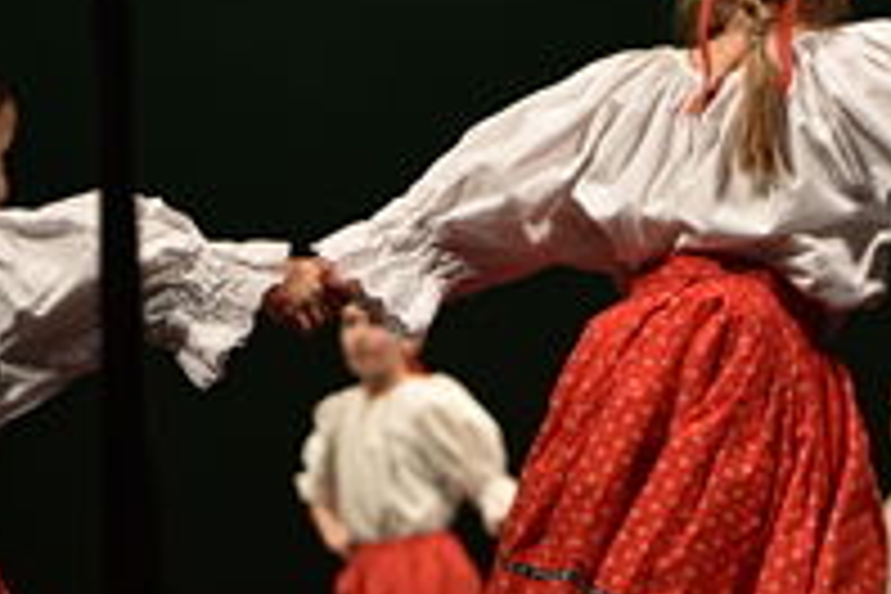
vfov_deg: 7.3
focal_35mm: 188
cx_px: 630
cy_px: 220
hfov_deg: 10.9
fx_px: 4653
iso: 1100
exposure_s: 1/500
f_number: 3.2
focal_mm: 62
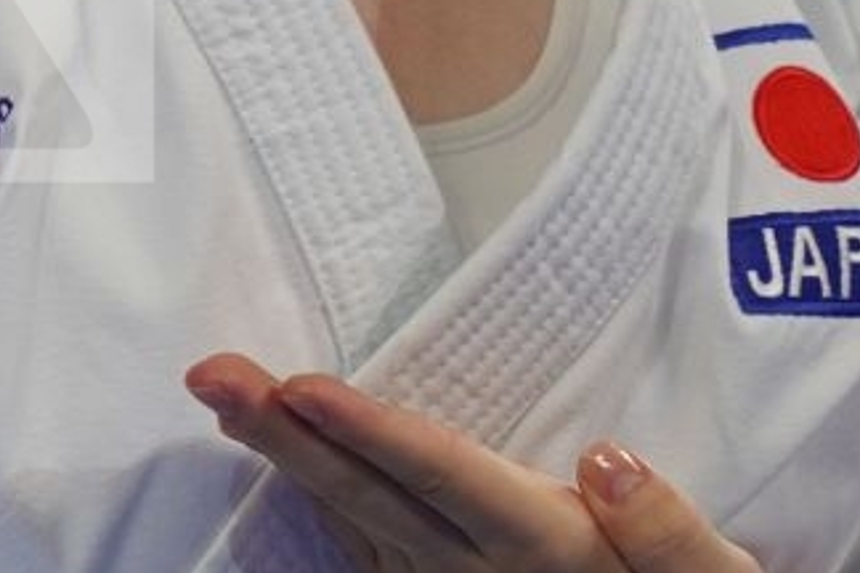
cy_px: -58
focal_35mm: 2224
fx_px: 53125
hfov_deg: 0.9
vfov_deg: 0.6
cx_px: -993
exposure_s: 1/500
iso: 640
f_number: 2.8
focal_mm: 400
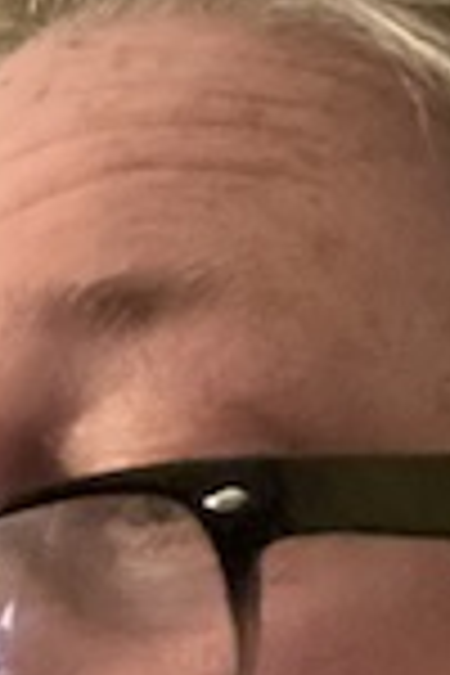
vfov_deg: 14.1
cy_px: 1098
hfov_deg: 9.3
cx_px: -598
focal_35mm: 133
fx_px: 2494
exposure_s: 1/15
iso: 1250
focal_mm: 2.71
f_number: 2.2
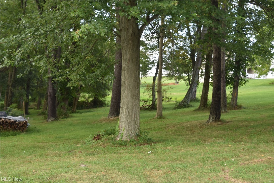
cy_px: 92
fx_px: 388
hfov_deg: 38.9
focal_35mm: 51
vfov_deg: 26.5
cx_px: 137
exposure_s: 1/125
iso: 280
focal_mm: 34
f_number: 5.6
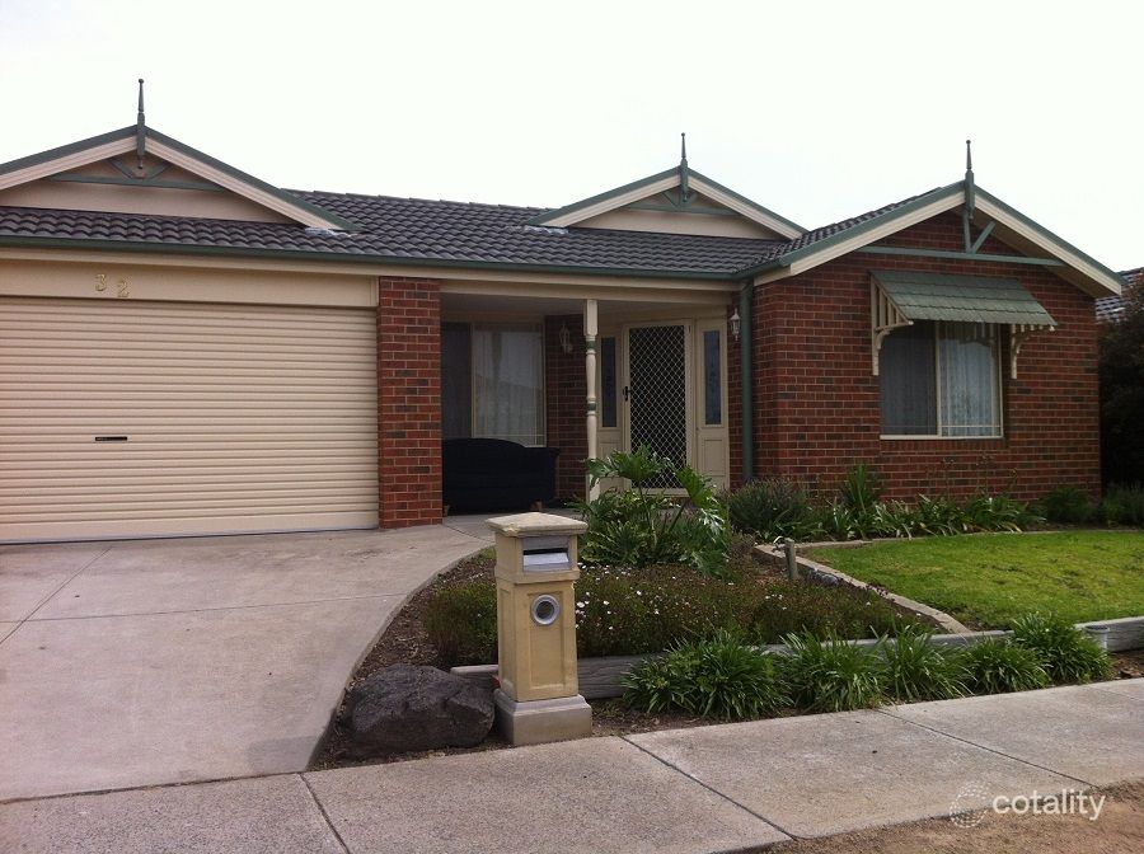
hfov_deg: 52.7
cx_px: 572
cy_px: 427
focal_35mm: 35
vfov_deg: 40.6
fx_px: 1155
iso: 80
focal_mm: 3.85
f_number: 2.8
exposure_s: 1/887
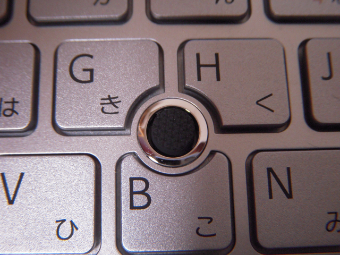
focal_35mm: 66
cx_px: 170
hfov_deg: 29.4
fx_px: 648
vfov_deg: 22.3
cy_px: 128
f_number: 3.7
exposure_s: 1/8
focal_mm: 11
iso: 400
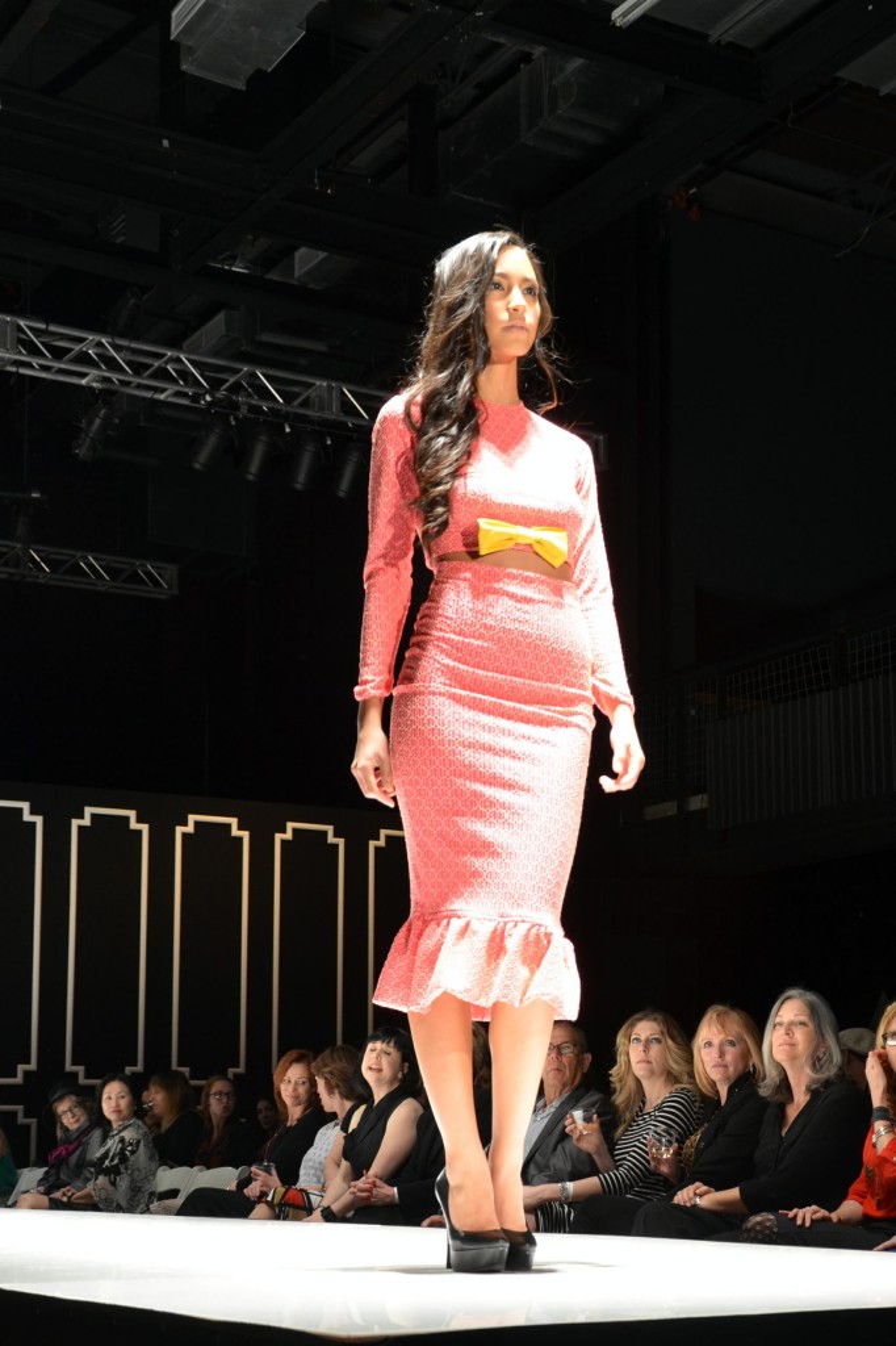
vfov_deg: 43.6
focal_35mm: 45
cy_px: 673
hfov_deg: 29.8
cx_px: 448
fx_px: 1681
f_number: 4.2
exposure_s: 1/50
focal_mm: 30
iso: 800
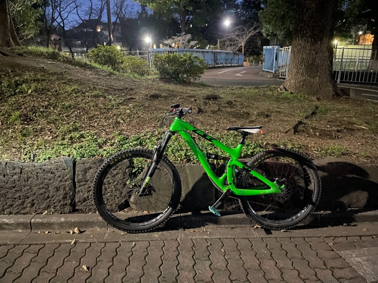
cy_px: 142
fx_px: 284
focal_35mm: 26
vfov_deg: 53.1
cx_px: 189
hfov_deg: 67.3
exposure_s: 1/8
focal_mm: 4.2
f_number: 1.6
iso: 2500
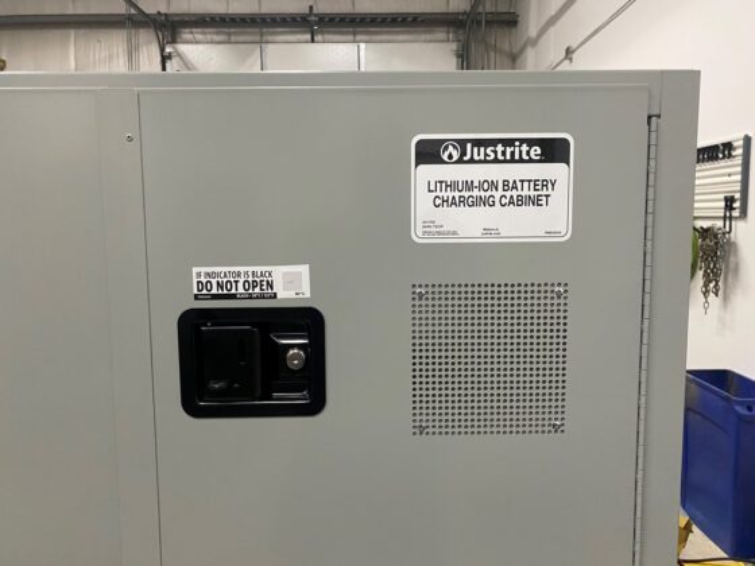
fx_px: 567
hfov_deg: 67.3
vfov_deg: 53.1
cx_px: 378
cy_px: 283
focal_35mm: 26
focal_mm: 4.25
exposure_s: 1/60
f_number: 1.8
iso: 250
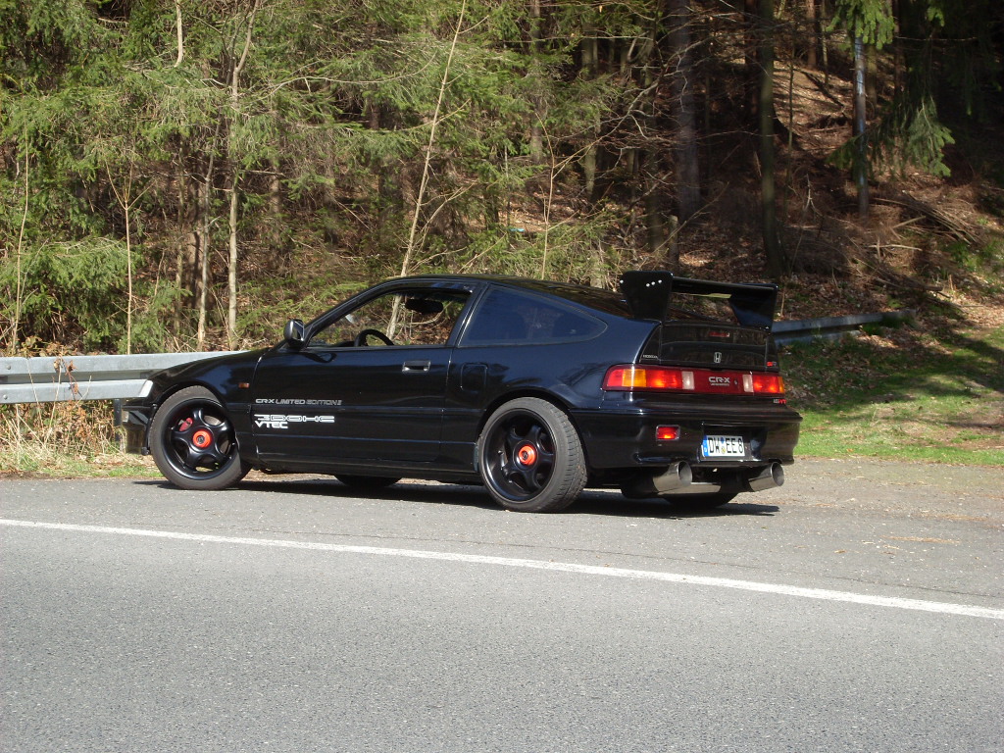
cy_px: 376
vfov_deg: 18.2
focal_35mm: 81
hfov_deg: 24.1
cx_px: 502
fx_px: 2349
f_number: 4.6
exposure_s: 1/250
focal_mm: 13.5
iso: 80
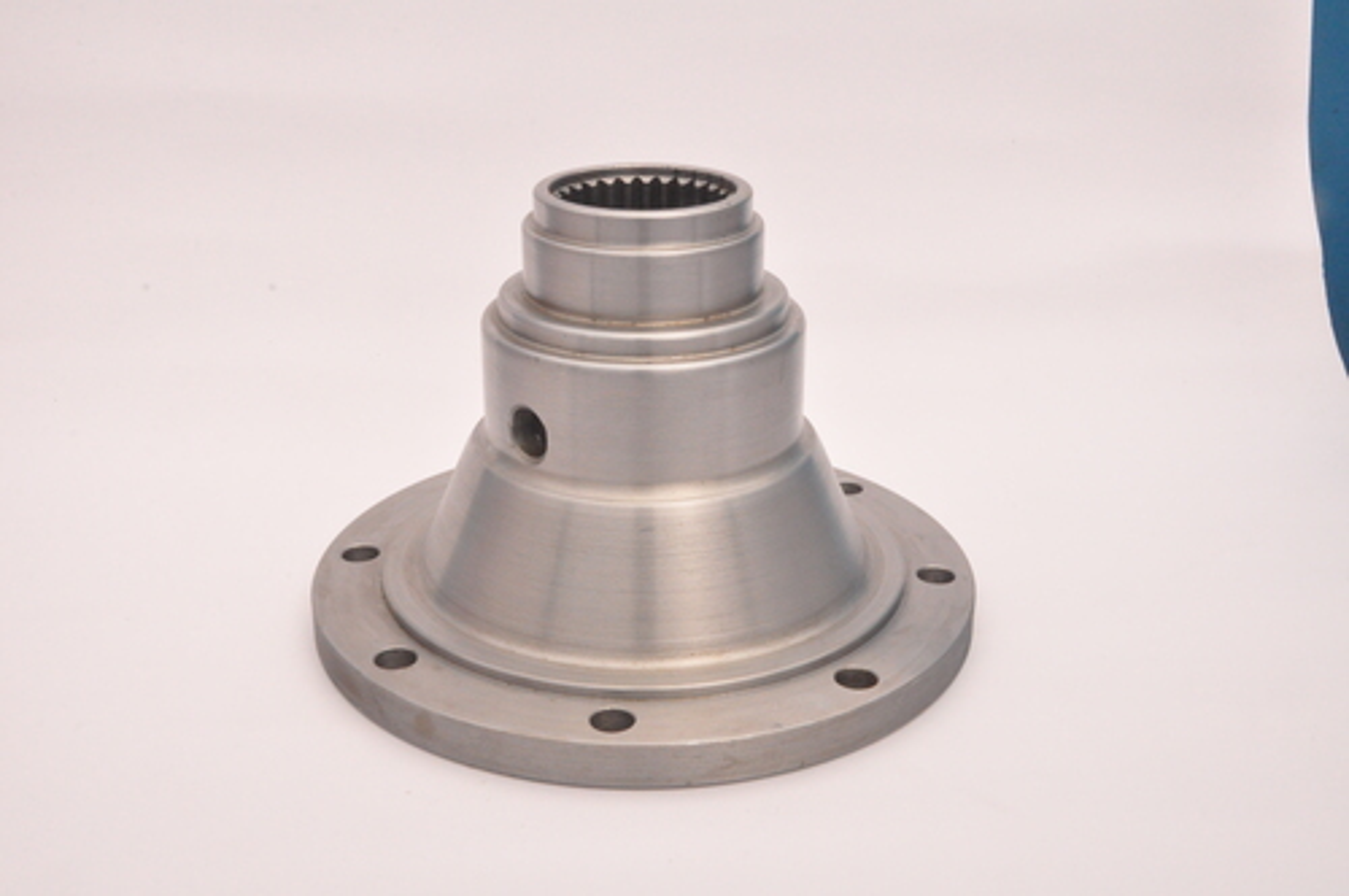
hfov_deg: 43.7
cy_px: 448
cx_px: 674
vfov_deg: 29.8
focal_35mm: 45
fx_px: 1684
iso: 3200
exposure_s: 1/125
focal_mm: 30
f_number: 25
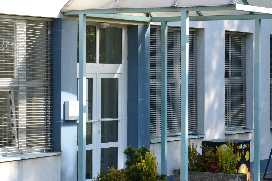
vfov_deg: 12.1
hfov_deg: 18.1
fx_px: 854
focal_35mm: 113
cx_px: 123
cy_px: 92
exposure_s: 1/500
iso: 400
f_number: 8
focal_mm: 35
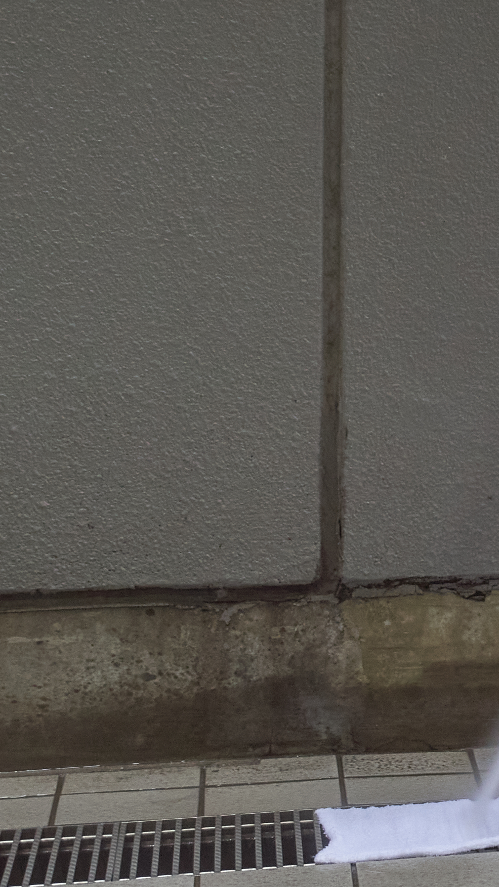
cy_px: 230
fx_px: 2446
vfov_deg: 20.4
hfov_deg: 11.0
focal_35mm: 104
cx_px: 869
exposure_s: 1/50
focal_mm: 42
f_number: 5.6
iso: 1600
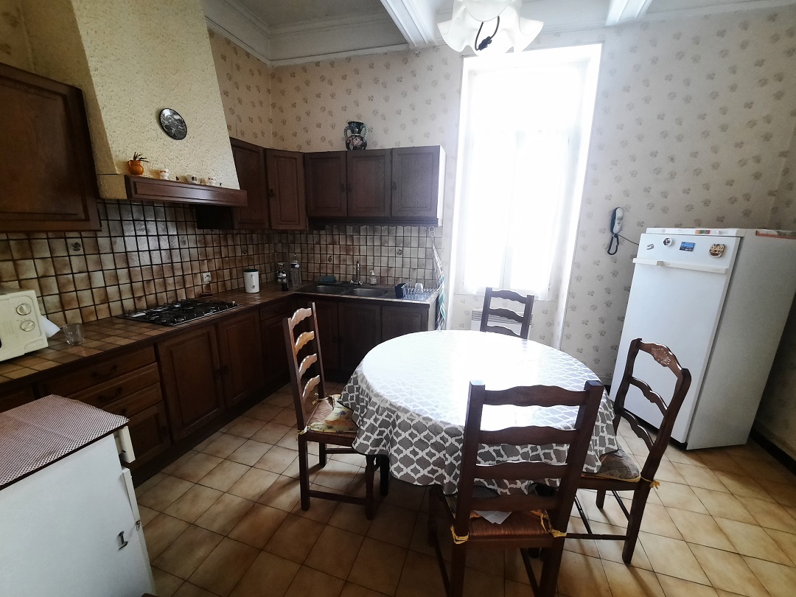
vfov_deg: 89.9
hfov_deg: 106.2
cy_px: 298
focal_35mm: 13
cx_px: 398
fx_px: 299
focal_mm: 1.74
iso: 400
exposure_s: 1/20
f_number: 2.2
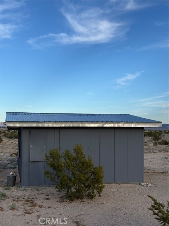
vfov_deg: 39.7
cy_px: 113
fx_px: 312
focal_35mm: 48
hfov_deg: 30.3
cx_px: 84
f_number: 1.78
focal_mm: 6.76
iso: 64
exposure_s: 1/3891
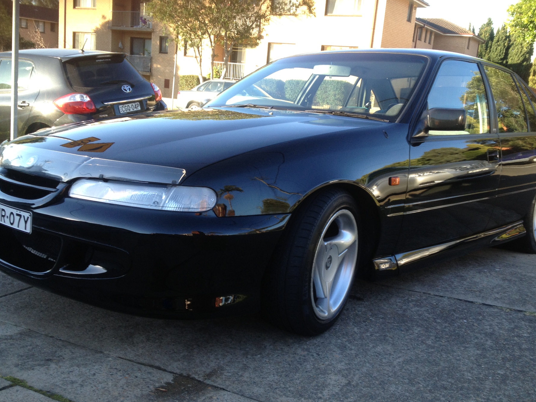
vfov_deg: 36.0
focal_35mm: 40
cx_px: 279
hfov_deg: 46.8
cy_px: 200
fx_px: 619
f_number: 2.4
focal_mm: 4.28
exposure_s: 1/181
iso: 50
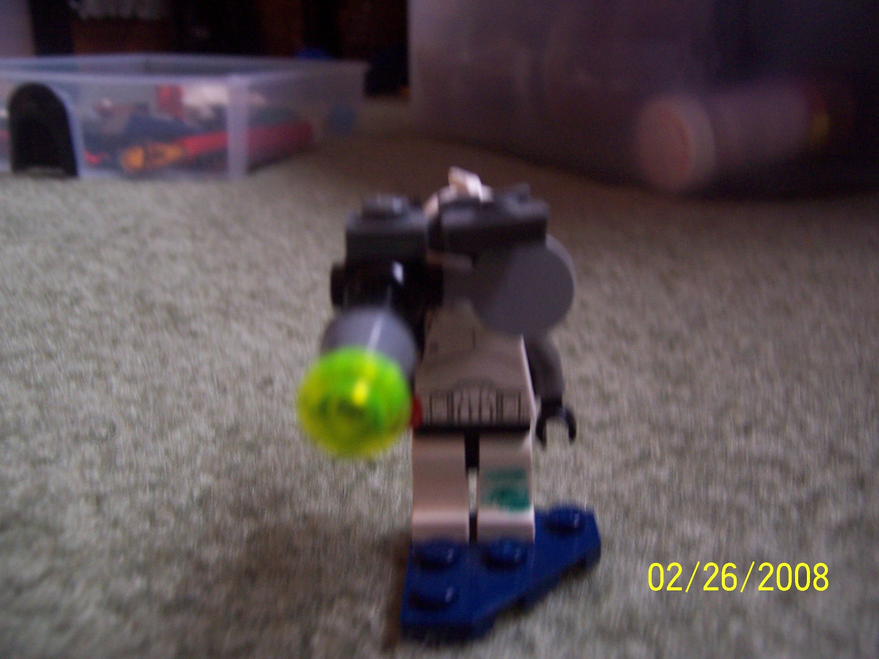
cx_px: 440
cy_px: 330
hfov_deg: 55.4
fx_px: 838
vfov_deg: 42.9
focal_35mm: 33
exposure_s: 1/8
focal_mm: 5.5
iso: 140
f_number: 3.4
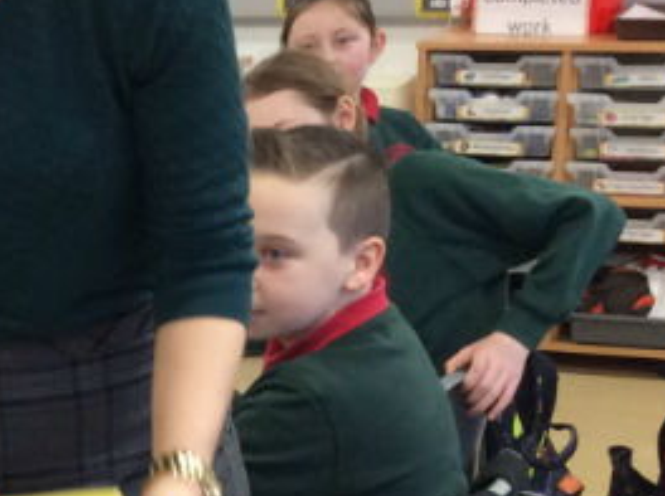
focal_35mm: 119
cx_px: -285
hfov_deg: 15.5
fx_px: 2282
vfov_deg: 12.2
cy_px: 546
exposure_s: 1/25
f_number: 2.4
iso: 80
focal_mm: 3.3
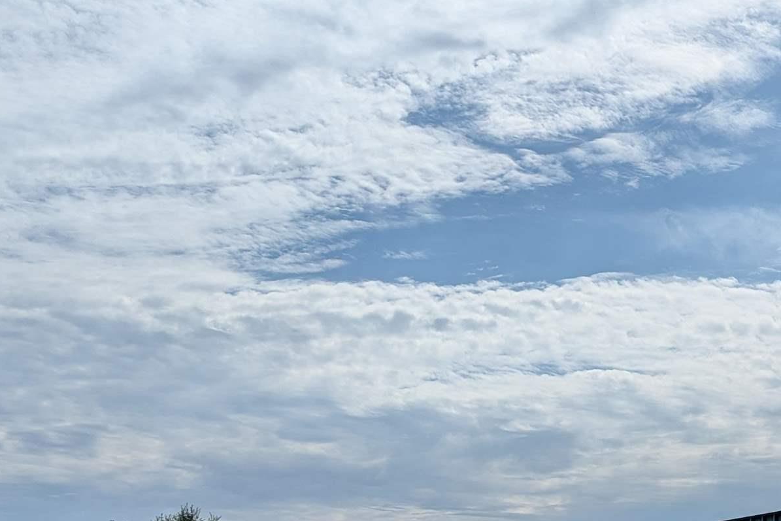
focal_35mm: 64
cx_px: 861
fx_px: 1389
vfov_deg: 19.9
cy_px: 637
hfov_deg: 28.5
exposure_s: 1/5952
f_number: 1.85
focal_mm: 6.81
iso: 45
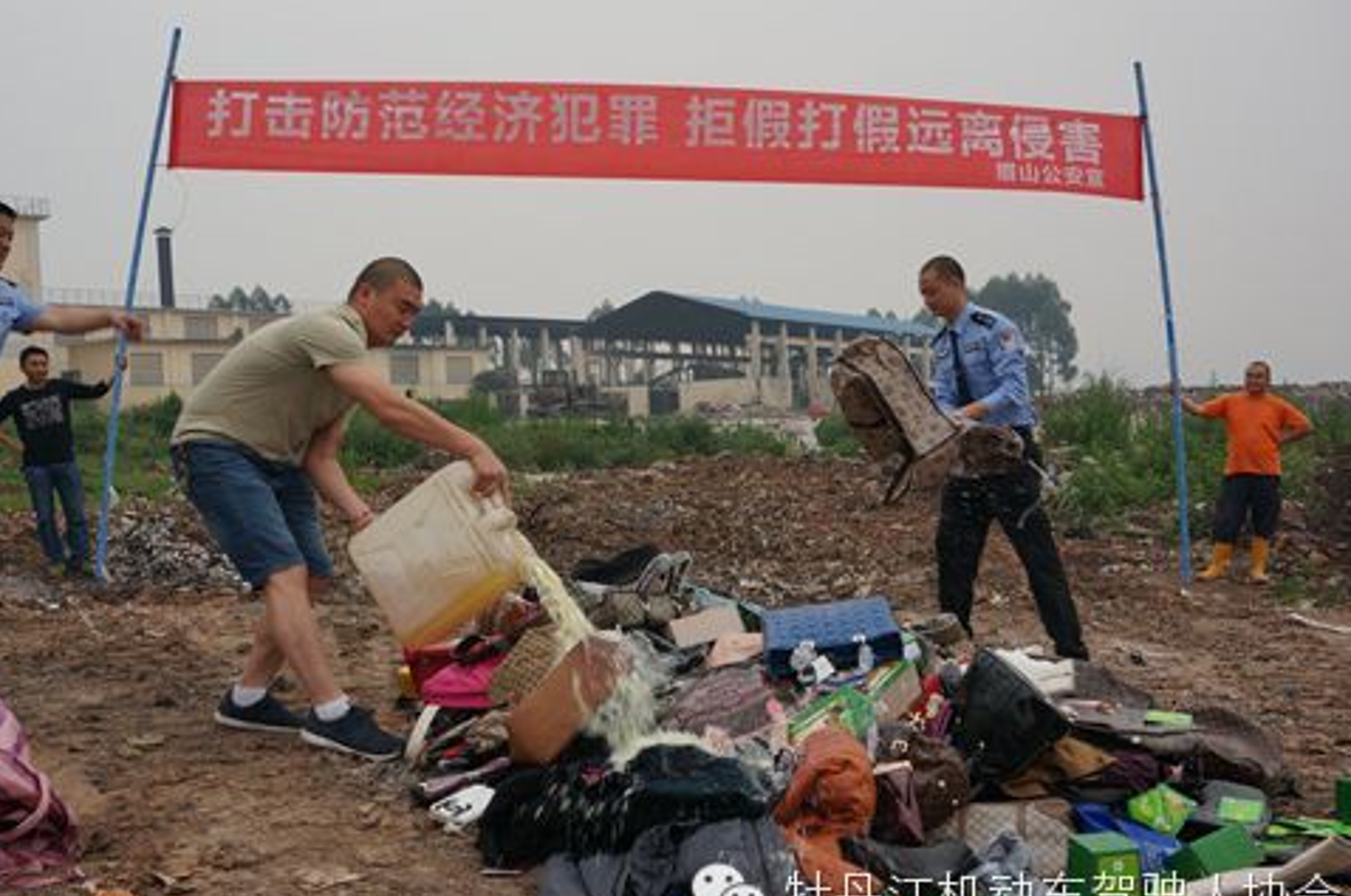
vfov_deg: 34.9
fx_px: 1424
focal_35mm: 38
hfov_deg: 50.7
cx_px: 613
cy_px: 459
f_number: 6.3
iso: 100
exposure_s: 1/100
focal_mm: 22
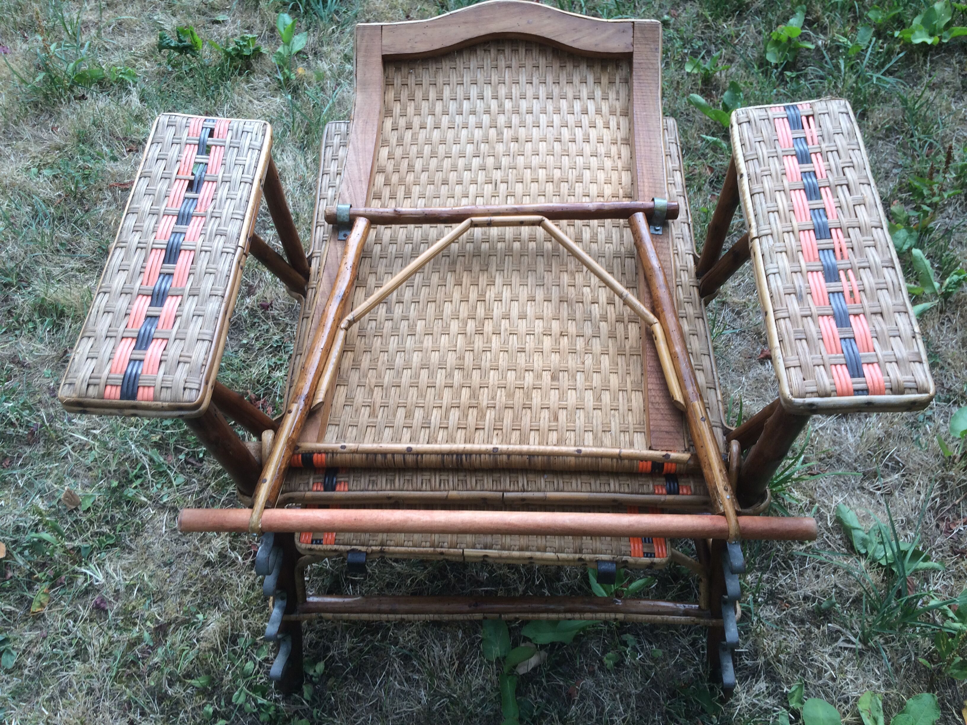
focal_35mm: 29
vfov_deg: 48.2
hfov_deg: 61.7
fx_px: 810
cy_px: 362
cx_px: 484
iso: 32
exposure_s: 1/103
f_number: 2.2
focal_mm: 4.15
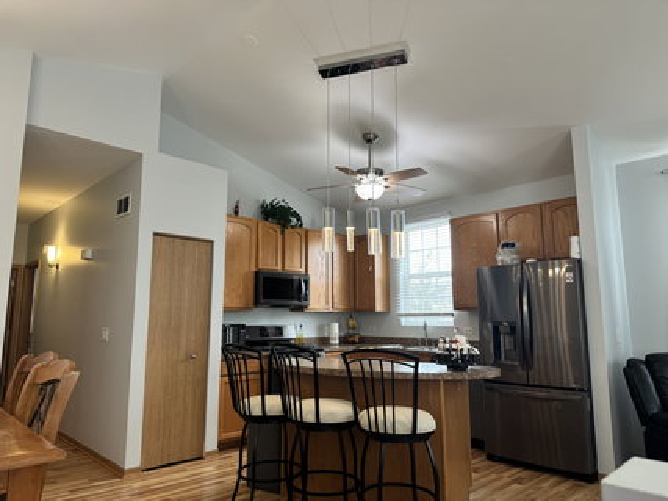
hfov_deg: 71.6
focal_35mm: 24
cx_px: 334
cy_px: 250
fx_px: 463
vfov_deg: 56.8
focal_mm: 6.86
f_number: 1.78
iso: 125
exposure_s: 1/60
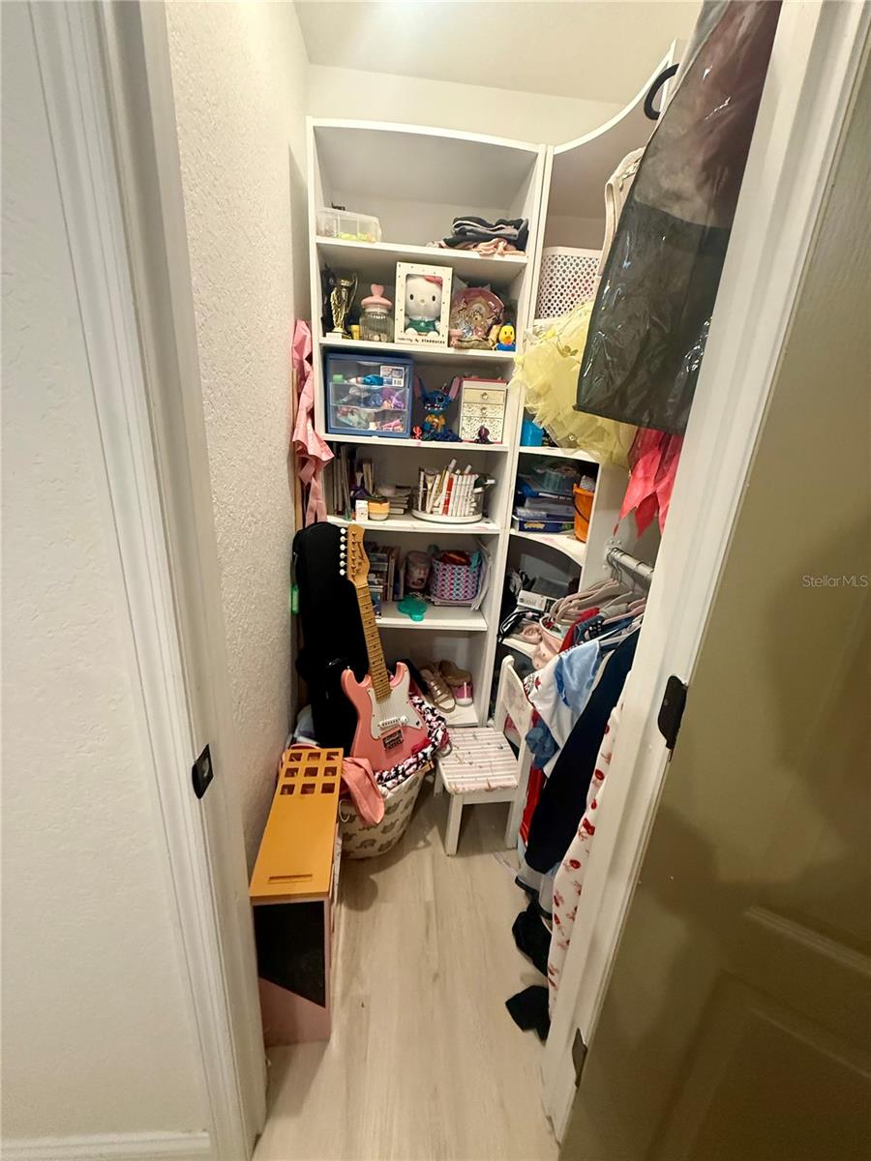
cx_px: 436
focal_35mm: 14
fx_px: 470
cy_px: 580
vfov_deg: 102.1
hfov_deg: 85.7
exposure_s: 1/60
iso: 640
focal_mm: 2.22
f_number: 2.2
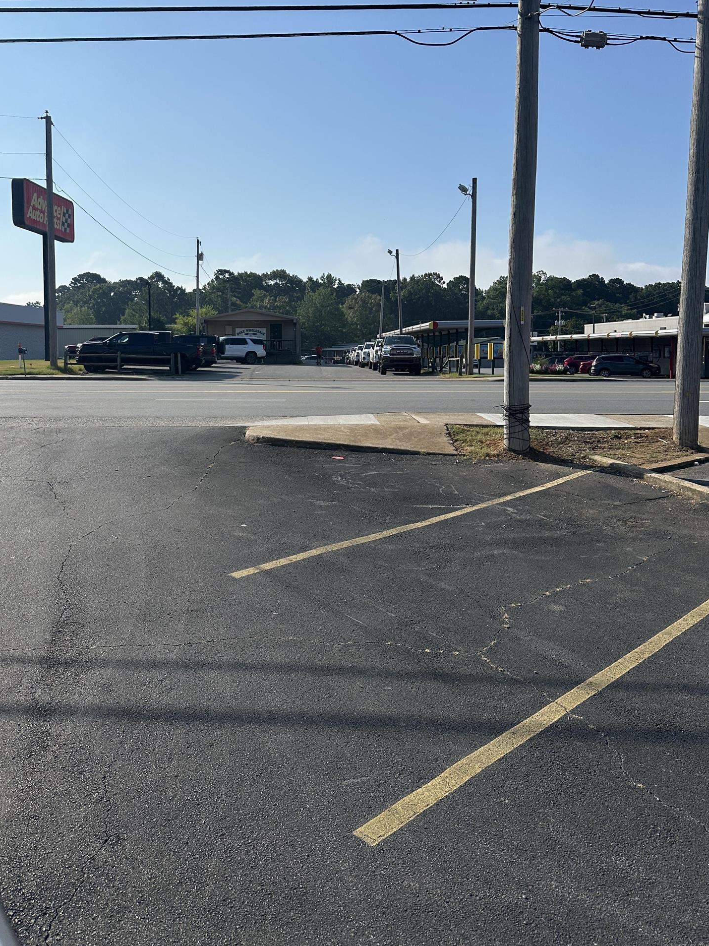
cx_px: 285
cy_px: 382
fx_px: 792
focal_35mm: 29
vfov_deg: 61.2
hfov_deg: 47.9
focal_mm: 6.86
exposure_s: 1/10753
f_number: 1.78
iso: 80
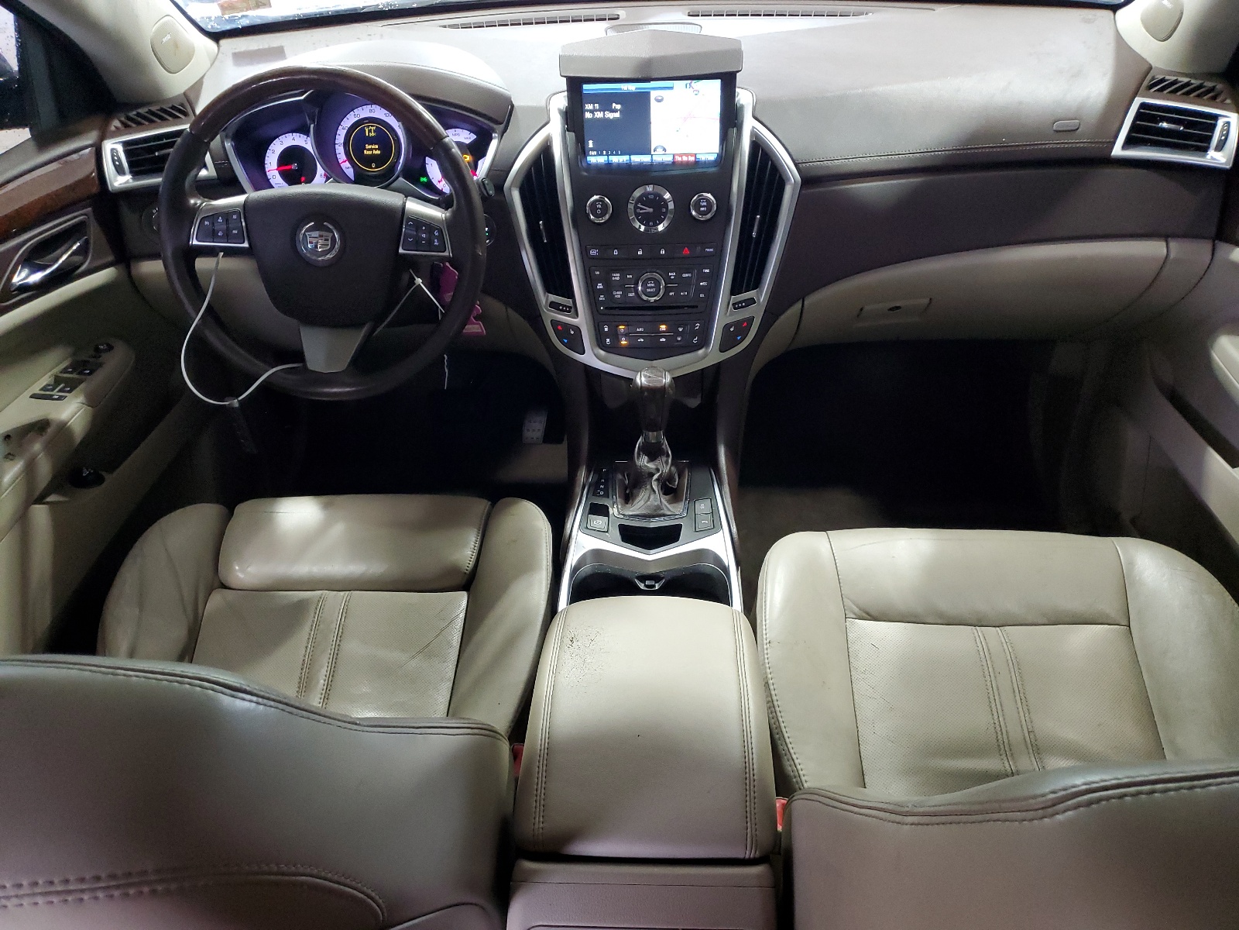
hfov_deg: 67.3
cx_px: 620
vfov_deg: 53.1
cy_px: 465
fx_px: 931
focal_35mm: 26
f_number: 1.5
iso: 305
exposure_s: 1/20
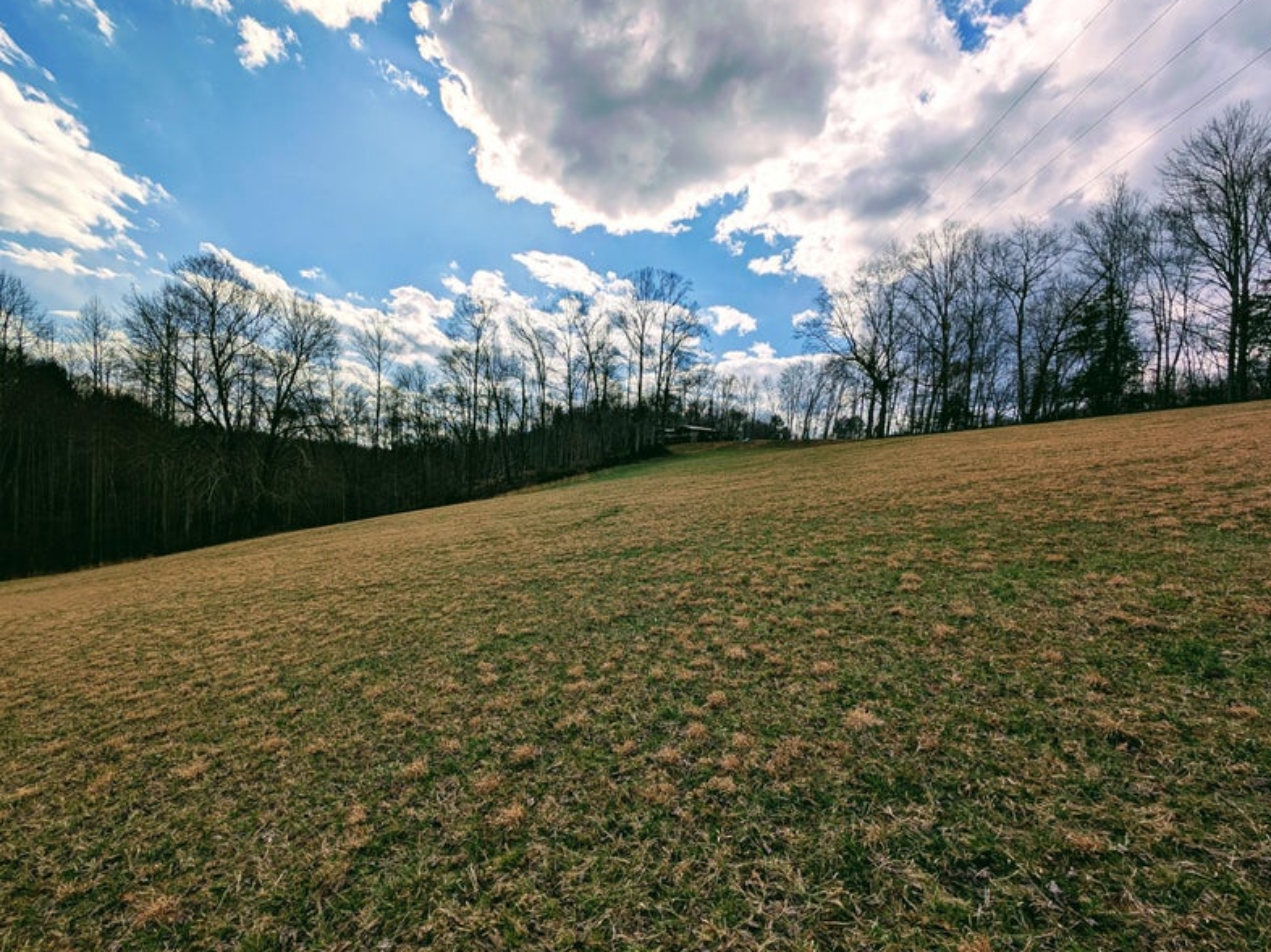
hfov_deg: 106.1
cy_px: 496
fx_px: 477
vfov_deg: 89.8
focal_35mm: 13
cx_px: 610
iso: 43
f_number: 1.95
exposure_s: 1/6944
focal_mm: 2.23
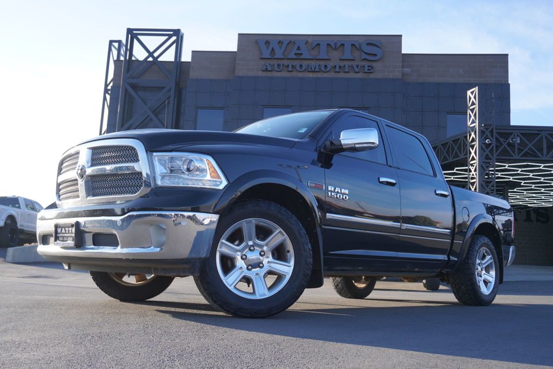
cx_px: 276
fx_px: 530
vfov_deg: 38.4
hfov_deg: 55.1
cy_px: 184
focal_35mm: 34
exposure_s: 1/250
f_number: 4.5
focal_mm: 23
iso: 100
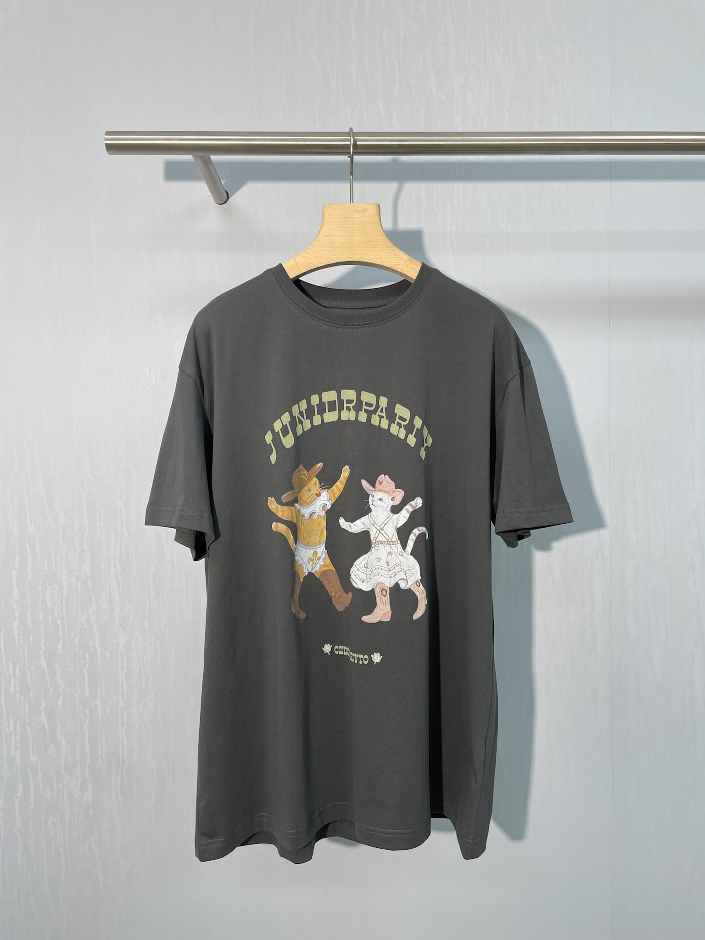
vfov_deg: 67.3
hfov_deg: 53.1
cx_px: 352
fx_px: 706
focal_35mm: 26
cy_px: 470
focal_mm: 4.2
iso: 32
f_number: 1.6
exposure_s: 1/103
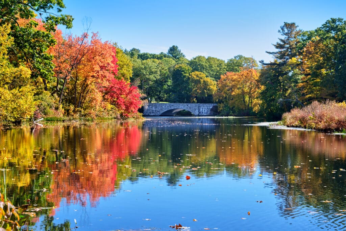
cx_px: 173
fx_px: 644
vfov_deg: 20.3
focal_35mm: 67
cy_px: 116
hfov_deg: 30.1
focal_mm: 44.7
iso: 160
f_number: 5
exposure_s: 1/140
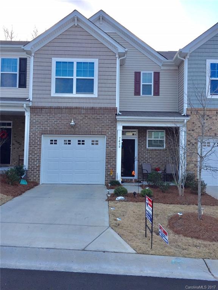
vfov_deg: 61.7
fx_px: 244
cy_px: 145
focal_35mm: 29
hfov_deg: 48.2
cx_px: 109
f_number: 2.2
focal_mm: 4.15
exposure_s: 1/670
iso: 32
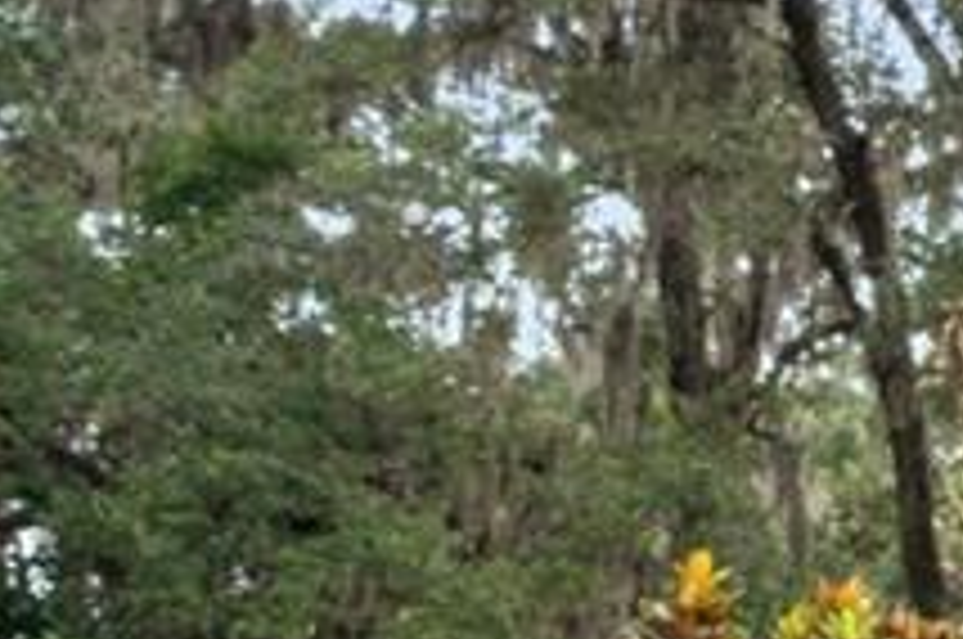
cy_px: 1742
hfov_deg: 7.0
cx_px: 3015
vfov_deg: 5.0
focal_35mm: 262
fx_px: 6998
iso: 250
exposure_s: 1/6
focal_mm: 35
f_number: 14
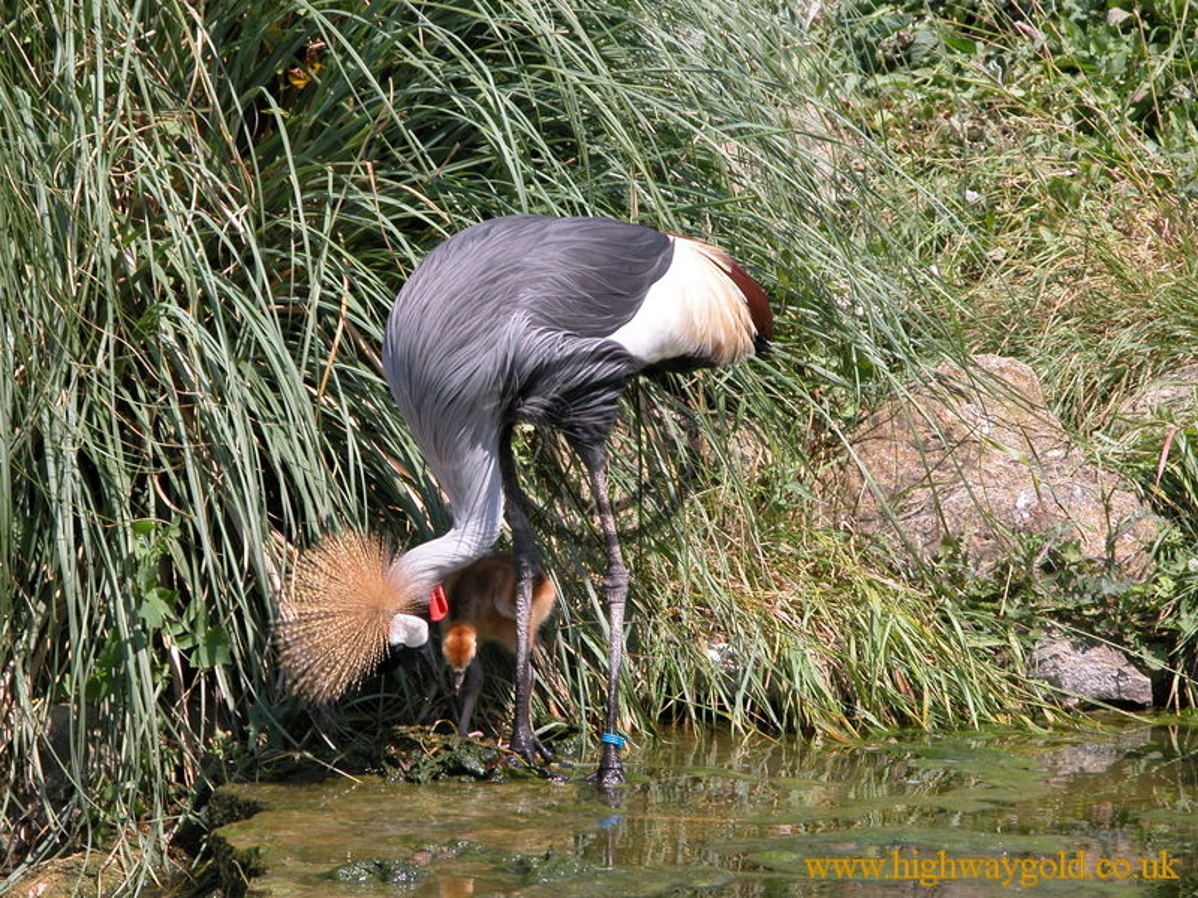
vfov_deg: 7.8
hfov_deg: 10.4
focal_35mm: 191
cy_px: 449
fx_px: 6610
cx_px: 599
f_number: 5.1
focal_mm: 48.5
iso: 100
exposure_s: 1/344
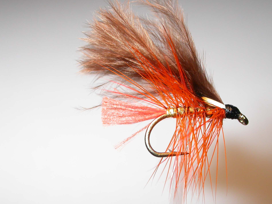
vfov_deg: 17.4
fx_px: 668
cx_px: 144
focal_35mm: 85
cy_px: 93
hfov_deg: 23.0
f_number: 4.2
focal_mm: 14.7
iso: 100
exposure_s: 1/129
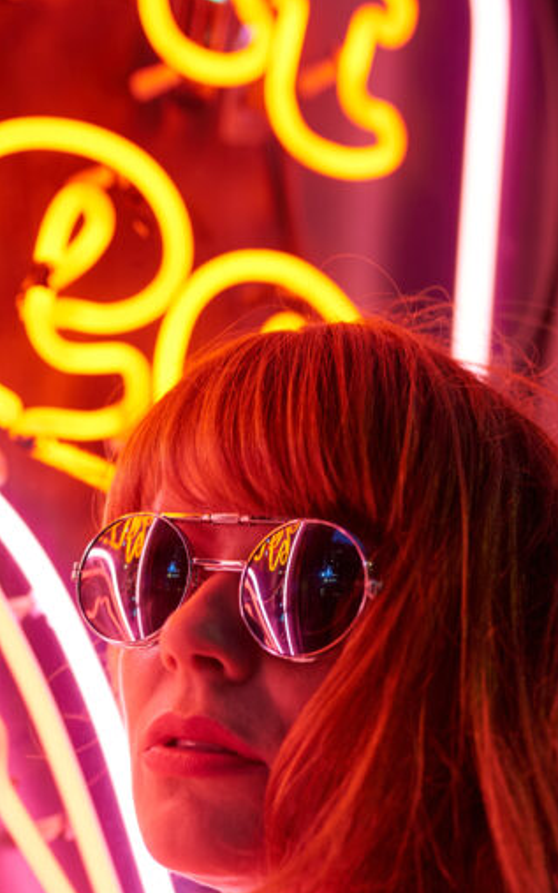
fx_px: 1751
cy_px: 856
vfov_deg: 27.2
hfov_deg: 18.1
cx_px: 191
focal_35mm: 72
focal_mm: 35
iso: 640
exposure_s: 1/160
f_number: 2.2
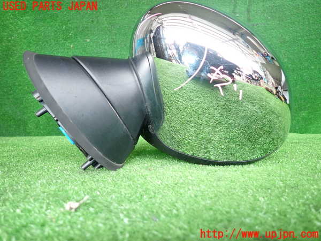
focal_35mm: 25
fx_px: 232
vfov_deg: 54.9
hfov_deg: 69.4
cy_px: 120
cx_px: 160
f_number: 2
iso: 200
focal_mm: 4.5
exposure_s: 1/125
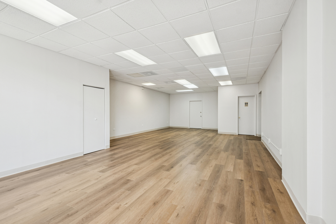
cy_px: 112
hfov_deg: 100.4
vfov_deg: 77.2
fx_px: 140
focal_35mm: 15
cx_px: 168
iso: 400
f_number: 8
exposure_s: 1/30
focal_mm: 10
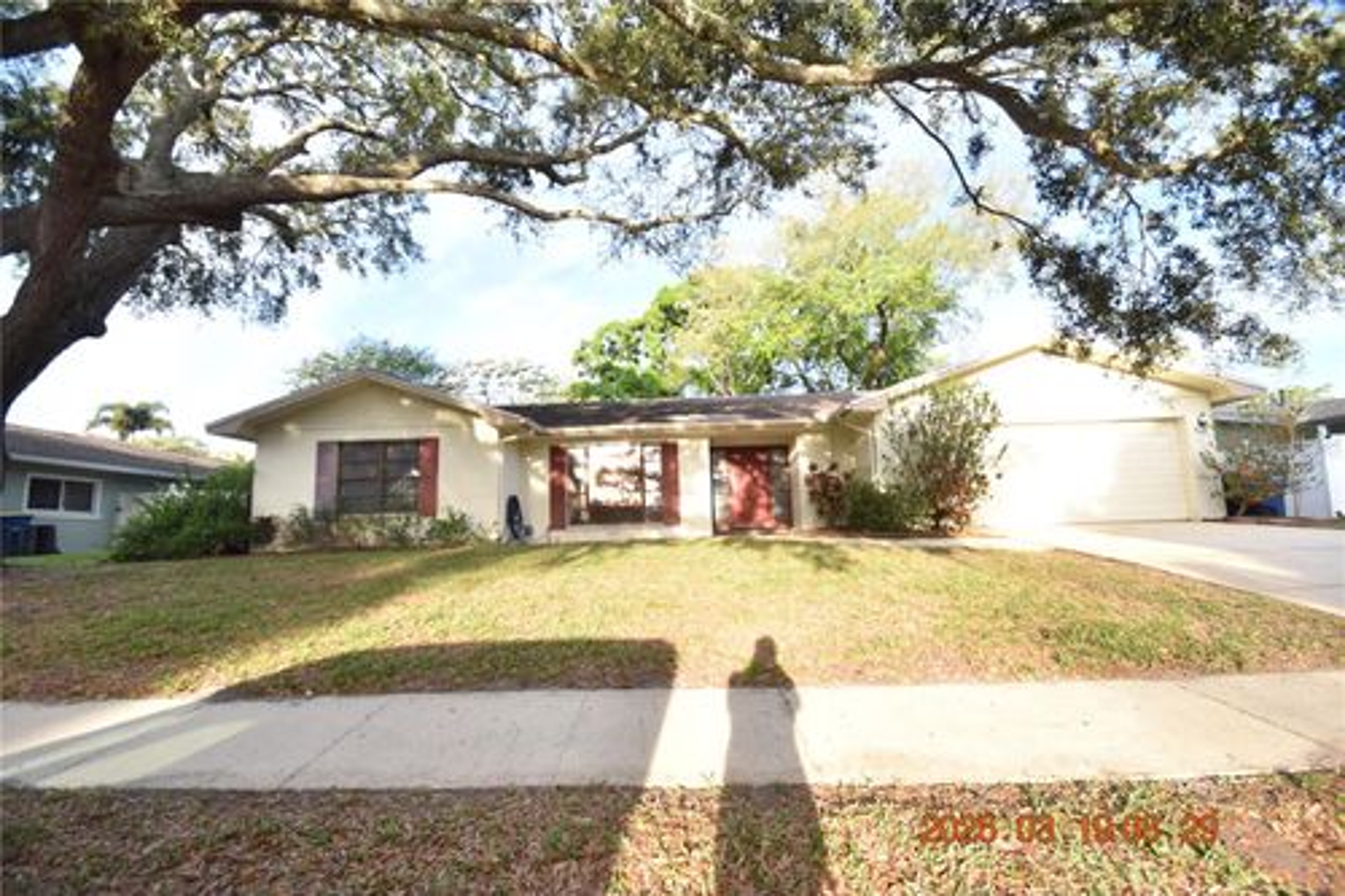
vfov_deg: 77.3
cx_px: 672
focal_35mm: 15
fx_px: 560
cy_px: 448
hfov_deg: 100.4
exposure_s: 1/1000
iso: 800
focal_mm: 10
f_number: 3.5
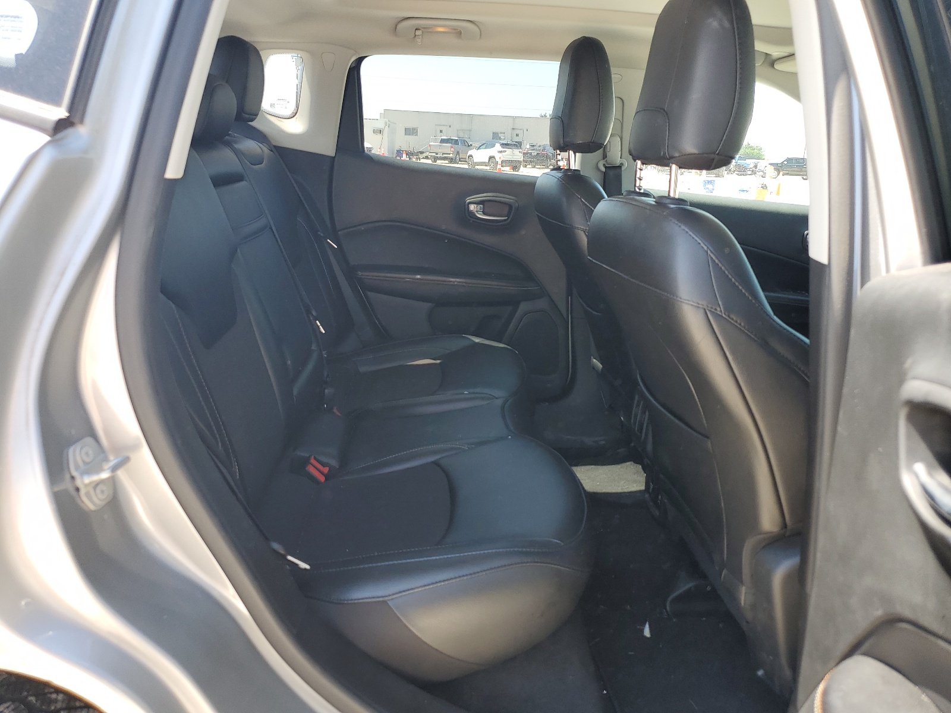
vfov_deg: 53.1
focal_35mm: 26
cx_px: 476
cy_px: 356
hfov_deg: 67.3
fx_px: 714
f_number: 1.5
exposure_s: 1/303
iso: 50
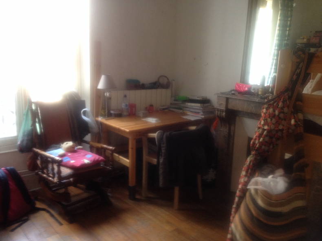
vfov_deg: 40.7
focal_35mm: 35
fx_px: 325
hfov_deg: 52.6
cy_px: 120
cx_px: 161
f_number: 2.4
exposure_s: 1/20
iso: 160
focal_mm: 4.28
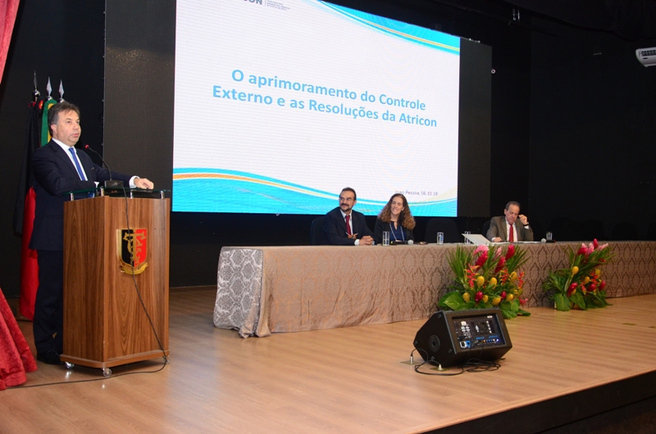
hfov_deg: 49.6
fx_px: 709
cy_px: 217
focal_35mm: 39
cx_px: 328
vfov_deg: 34.1
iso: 1600
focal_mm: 26
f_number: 4.5
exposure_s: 1/80
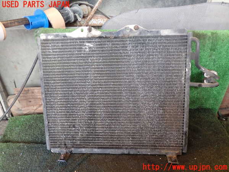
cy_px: 86
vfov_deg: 46.8
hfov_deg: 60.0
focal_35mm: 30
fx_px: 198
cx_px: 114
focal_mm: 5.4
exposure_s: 1/40
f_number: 2.3
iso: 200
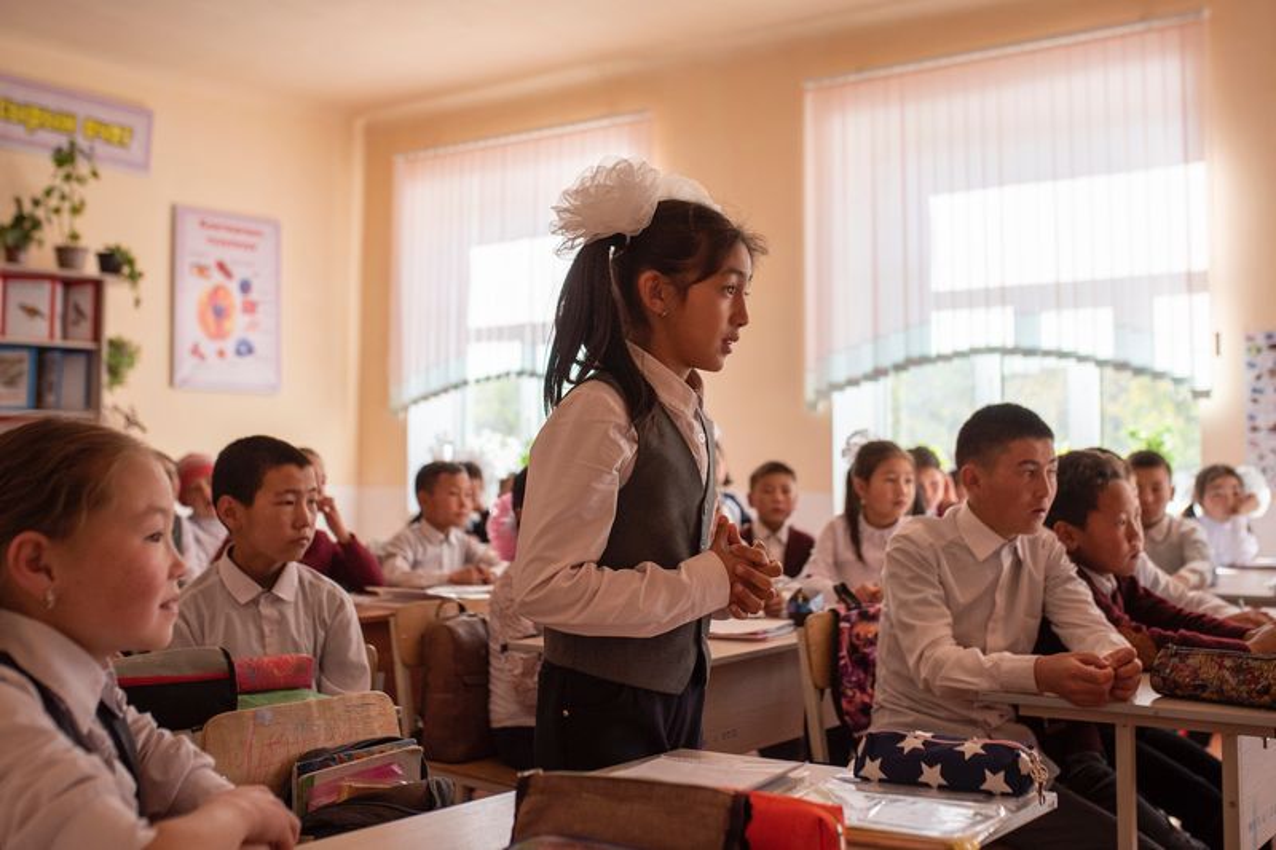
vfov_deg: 37.8
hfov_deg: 54.4
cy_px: 425
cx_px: 638
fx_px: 1240
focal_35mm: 35
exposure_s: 1/2000
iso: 640
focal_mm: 35
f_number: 3.2
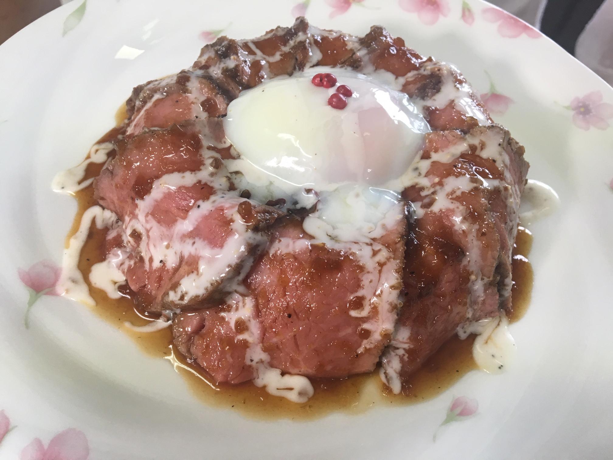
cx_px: 306
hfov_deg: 61.7
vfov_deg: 48.2
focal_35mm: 29
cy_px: 230
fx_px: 514
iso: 32
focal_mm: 4.2
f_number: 2.2
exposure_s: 1/30
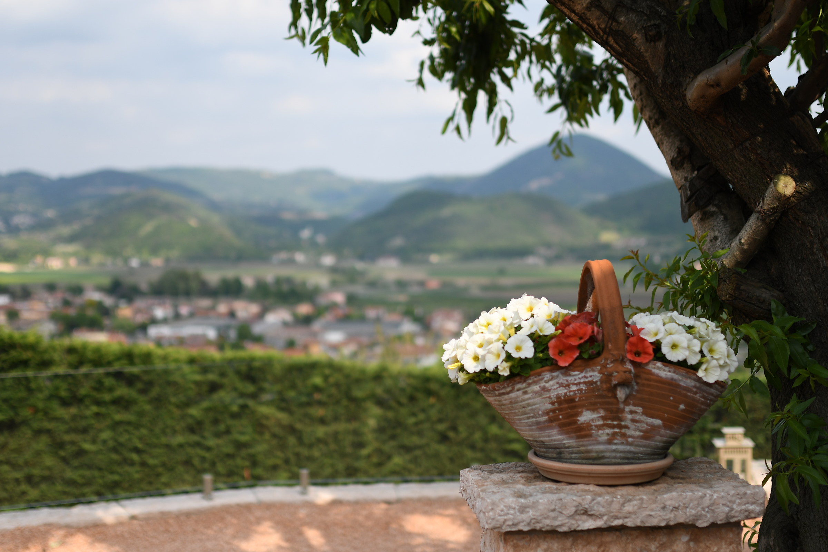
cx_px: 414
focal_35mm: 52
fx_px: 1207
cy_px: 276
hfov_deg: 37.9
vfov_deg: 25.8
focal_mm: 35
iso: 110
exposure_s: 1/8000
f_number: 1.4
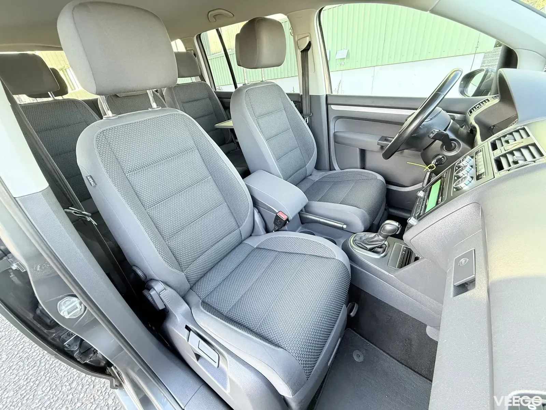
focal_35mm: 14
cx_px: 273
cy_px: 205
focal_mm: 2.22
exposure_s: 1/63
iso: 320
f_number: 2.2
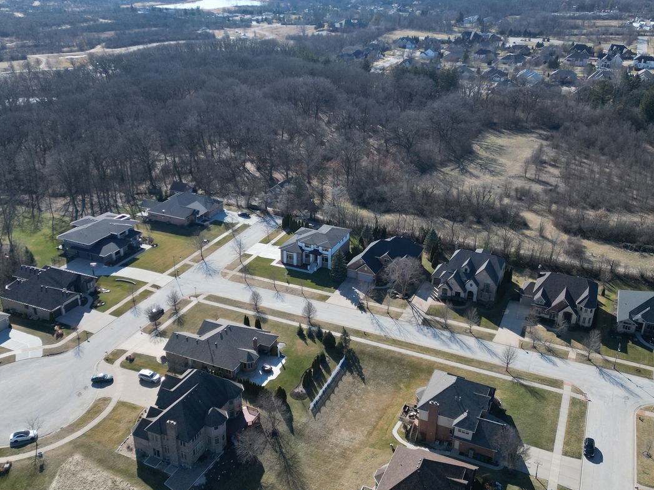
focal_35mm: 33
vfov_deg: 42.9
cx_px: 330
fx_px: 623
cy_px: 237
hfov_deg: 55.4
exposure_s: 1/2500
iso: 200
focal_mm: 6.72
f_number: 1.7
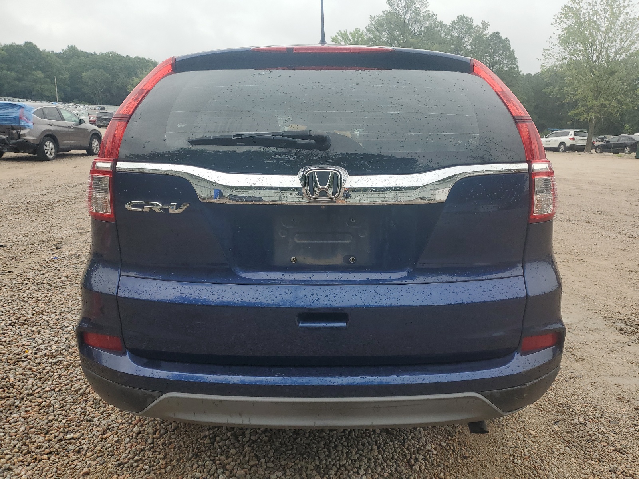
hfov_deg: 67.3
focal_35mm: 26
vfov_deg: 53.1
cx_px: 320
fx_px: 480
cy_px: 240
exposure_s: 1/435
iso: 50
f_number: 1.5
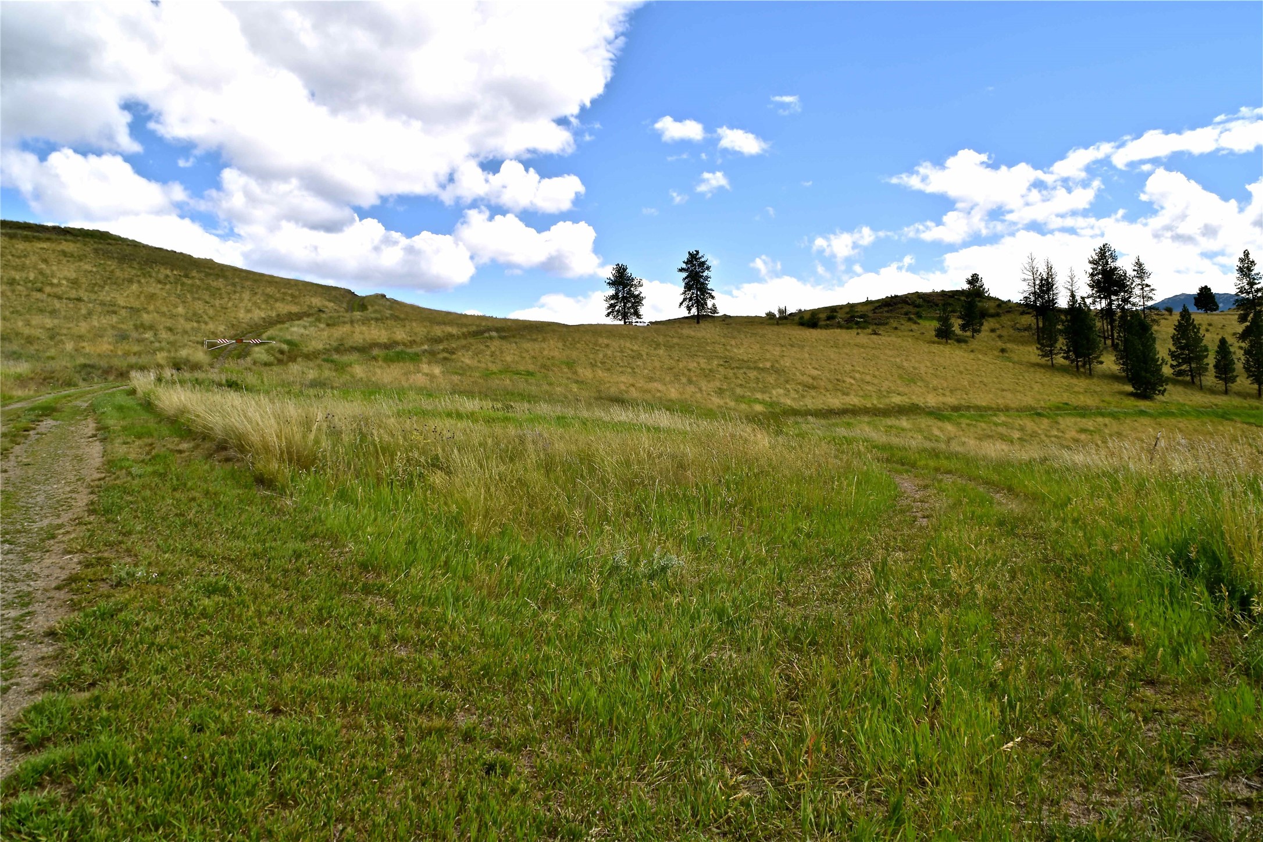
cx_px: 632
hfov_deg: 67.4
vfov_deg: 47.9
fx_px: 947
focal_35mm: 27
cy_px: 421
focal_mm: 18
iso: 100
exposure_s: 1/100
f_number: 13
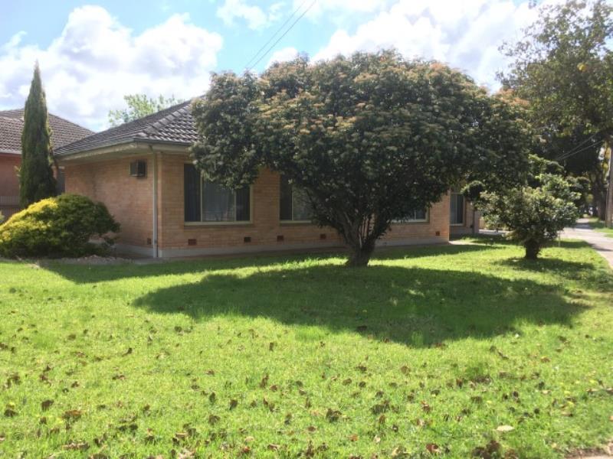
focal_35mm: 29
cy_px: 230
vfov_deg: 48.2
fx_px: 514
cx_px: 306
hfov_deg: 61.7
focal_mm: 4.15
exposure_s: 1/569
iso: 25
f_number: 2.2
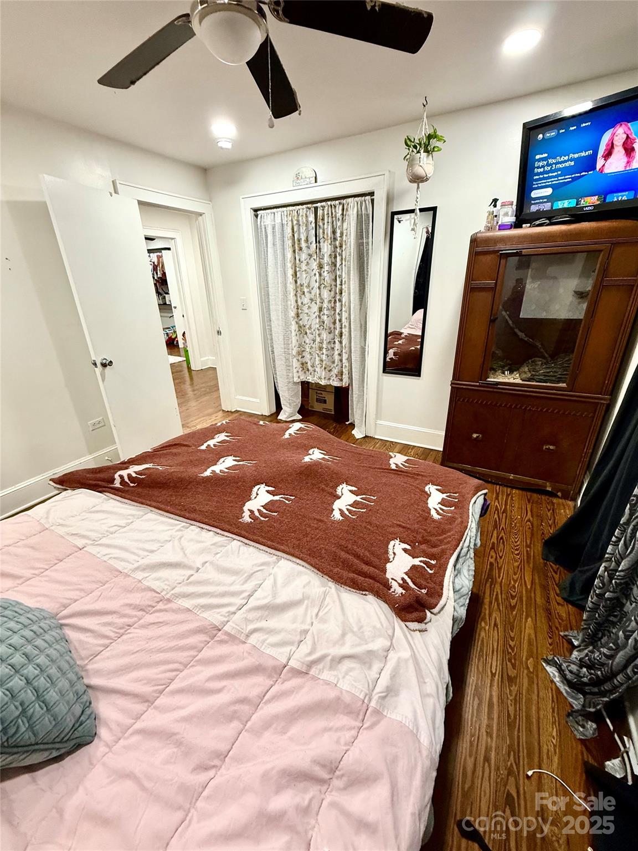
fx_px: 344
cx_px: 319
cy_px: 426
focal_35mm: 14
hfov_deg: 85.7
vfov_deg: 102.1
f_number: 2.2
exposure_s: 1/60
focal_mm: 2.22
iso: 250
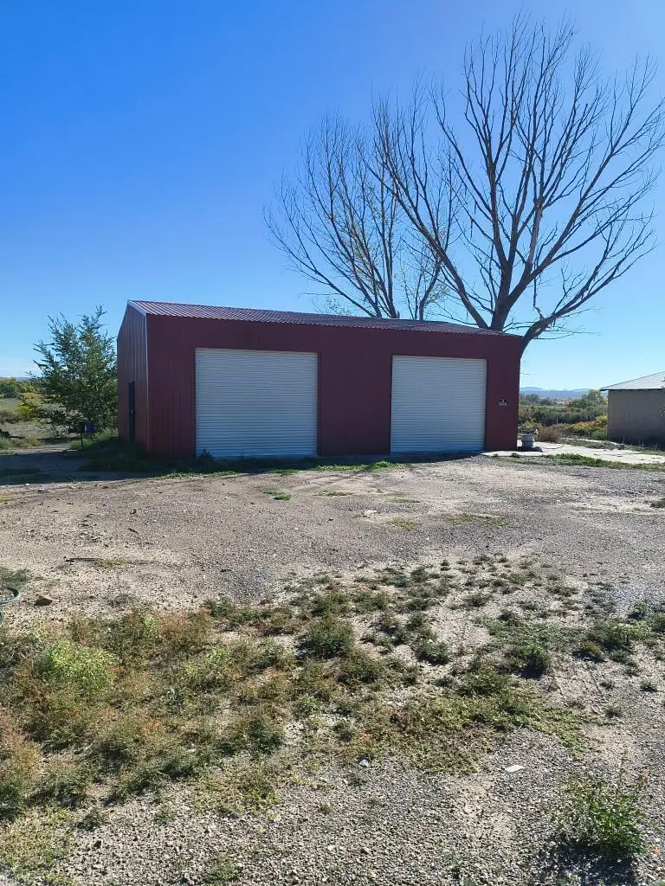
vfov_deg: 69.4
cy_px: 443
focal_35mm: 25
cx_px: 332
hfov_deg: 54.9
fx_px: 640
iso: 101
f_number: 1.7
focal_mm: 4.68
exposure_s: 1/1329
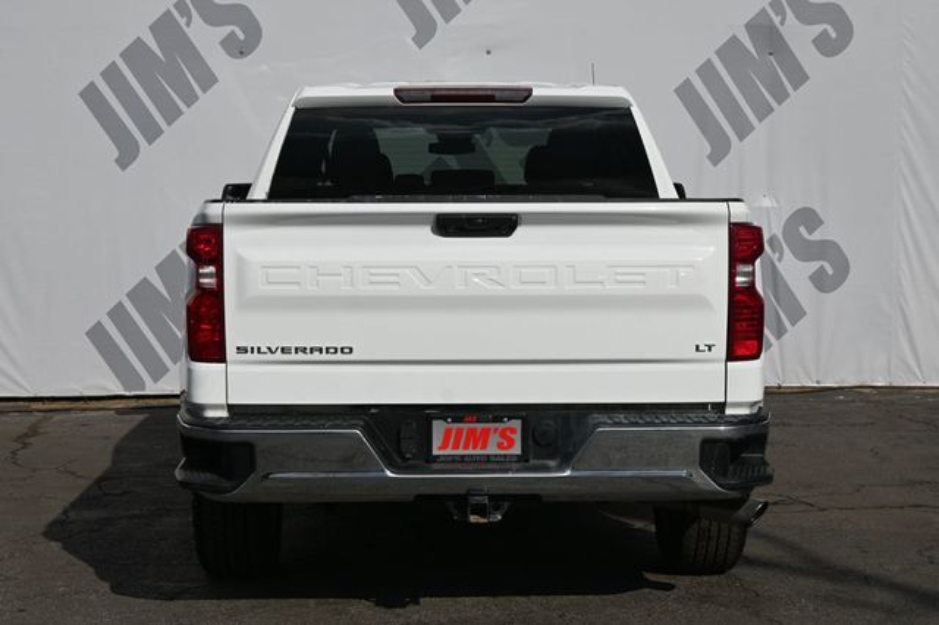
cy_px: 312
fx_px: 1760
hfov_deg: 29.9
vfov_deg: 20.1
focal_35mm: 68
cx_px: 470
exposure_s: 1/500
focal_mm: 45
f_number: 8
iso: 100
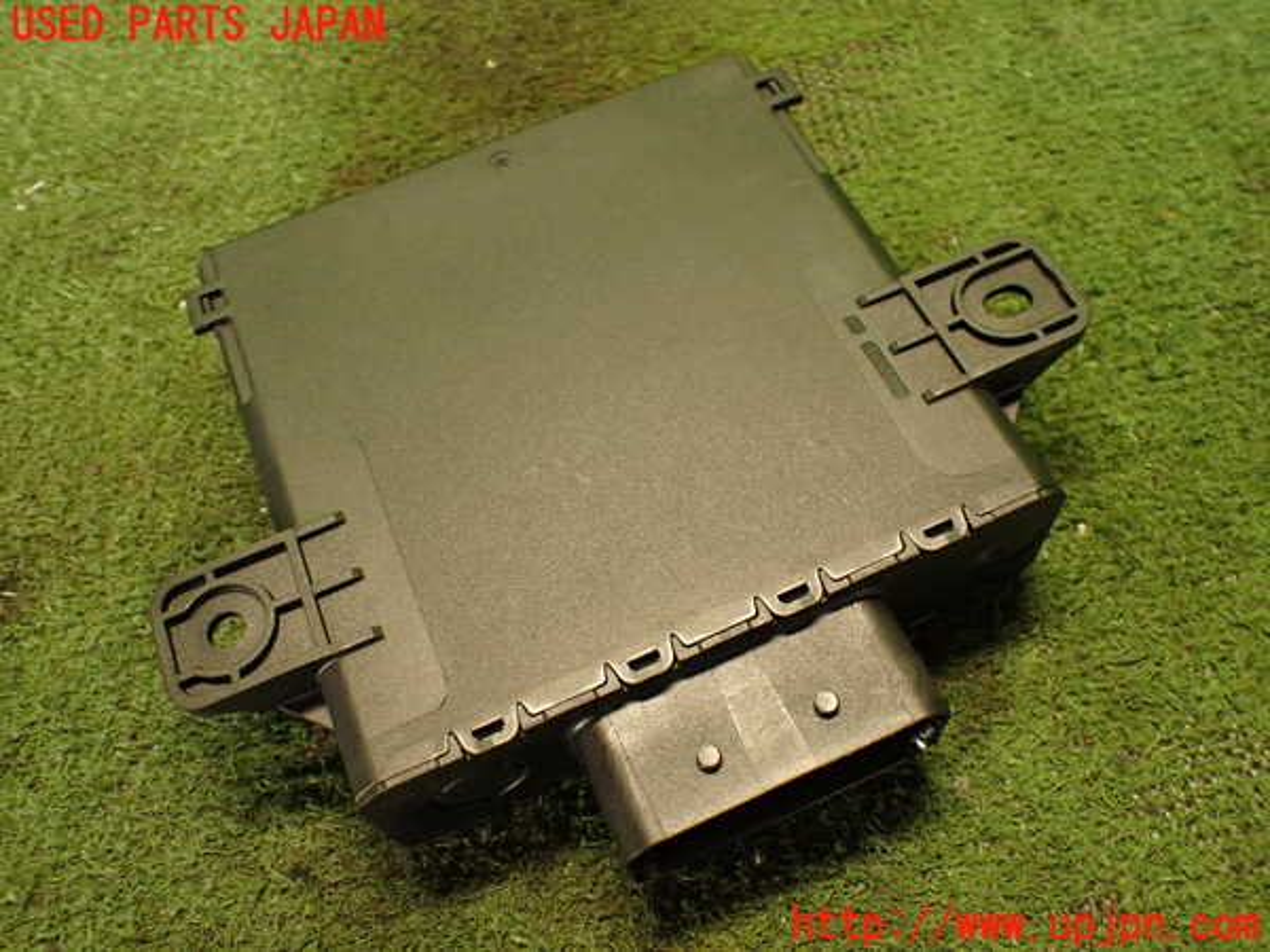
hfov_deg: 60.0
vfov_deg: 46.8
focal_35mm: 30
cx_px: 635
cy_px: 476
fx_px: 1101
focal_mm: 5.4
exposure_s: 1/30
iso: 320
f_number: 2.3
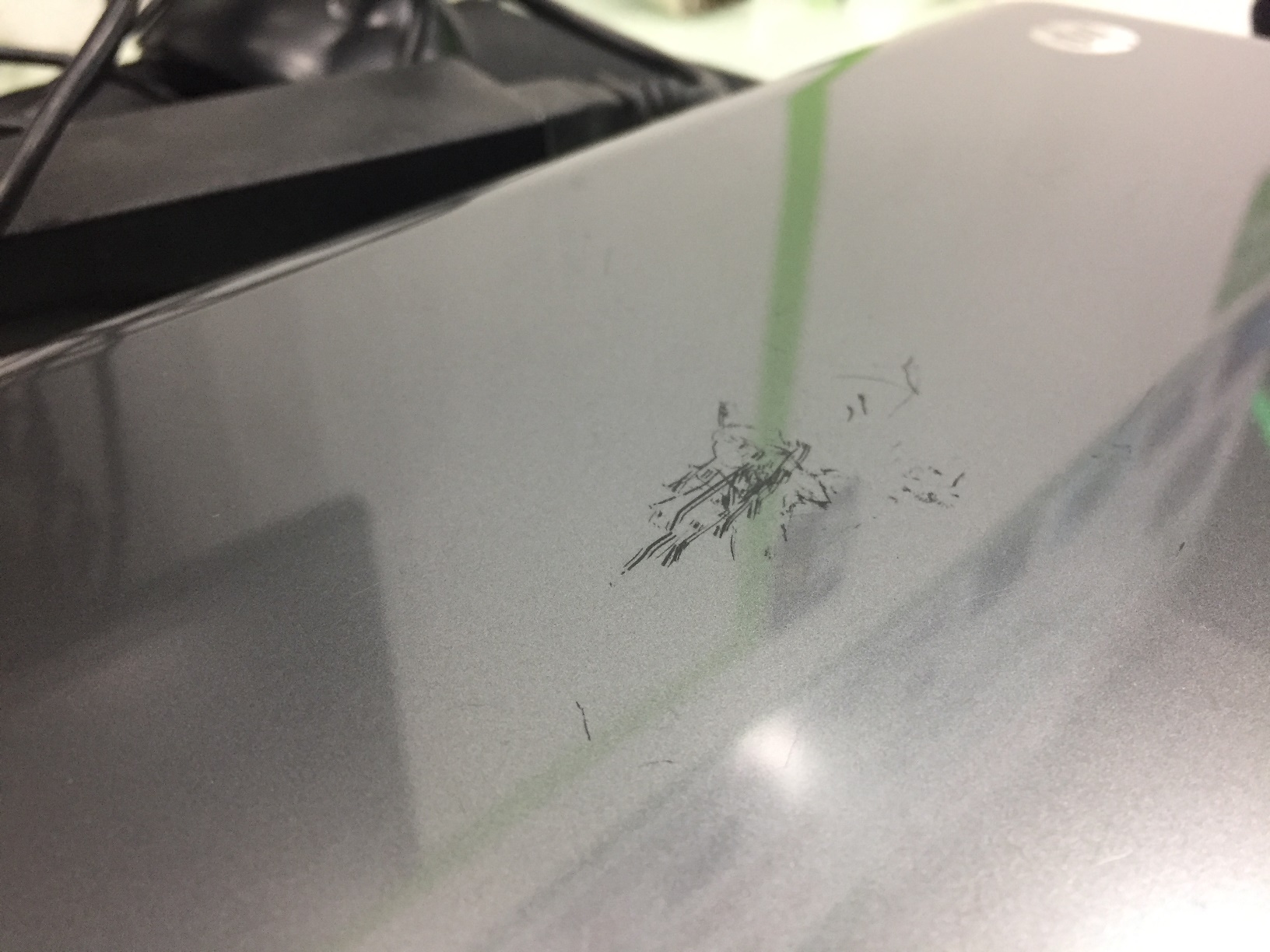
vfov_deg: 48.2
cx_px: 635
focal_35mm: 29
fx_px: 1064
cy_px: 476
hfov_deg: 61.7
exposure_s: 1/33
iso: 200
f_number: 2.2
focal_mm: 4.15
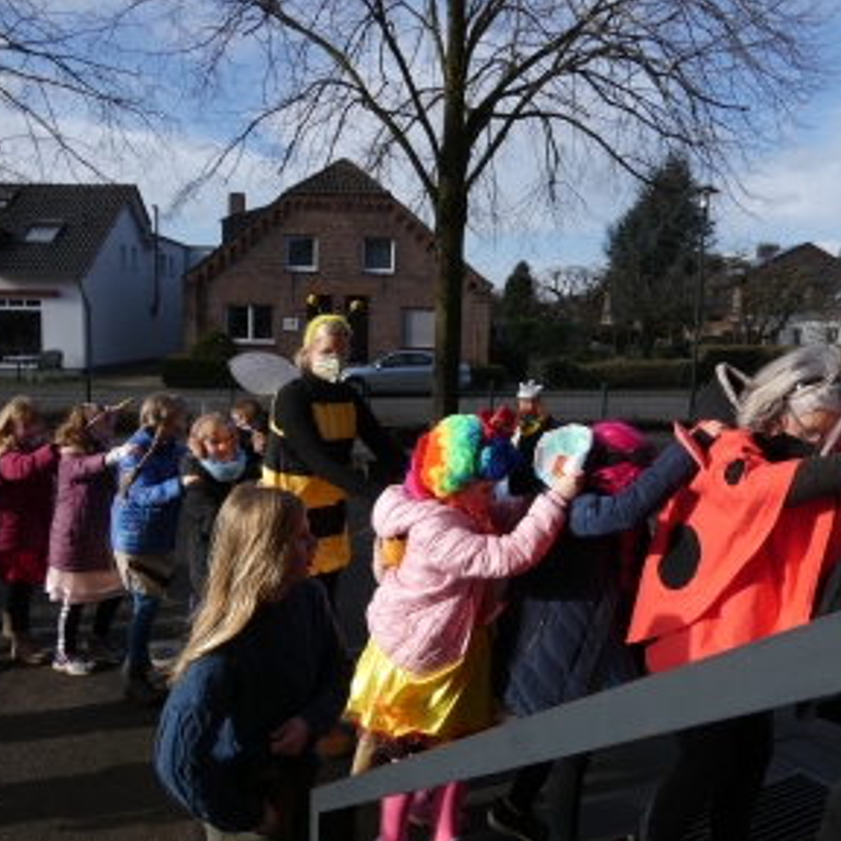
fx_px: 742
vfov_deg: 59.1
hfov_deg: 59.0
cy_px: 409
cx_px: 447
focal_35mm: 27
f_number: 3.5
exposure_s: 1/800
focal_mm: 4
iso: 80
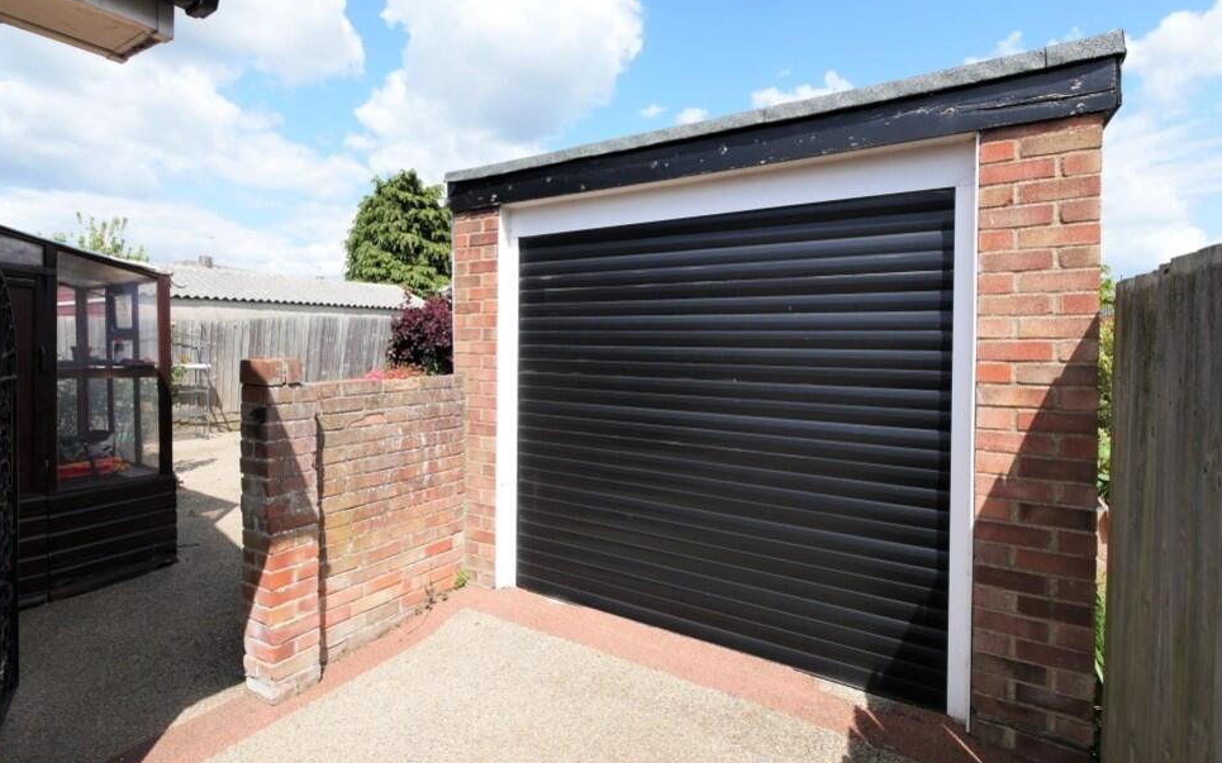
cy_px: 351
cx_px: 600
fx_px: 599
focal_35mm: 18
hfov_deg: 91.1
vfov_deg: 64.9
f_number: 7.1
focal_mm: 8
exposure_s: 1/400
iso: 200
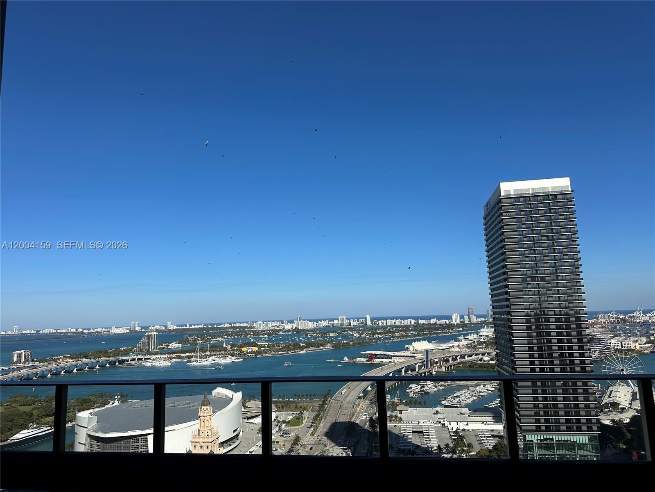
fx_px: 454
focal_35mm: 24
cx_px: 328
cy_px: 246
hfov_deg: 71.6
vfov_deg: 56.8
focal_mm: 6.86
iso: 80
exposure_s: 1/7576
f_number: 1.78
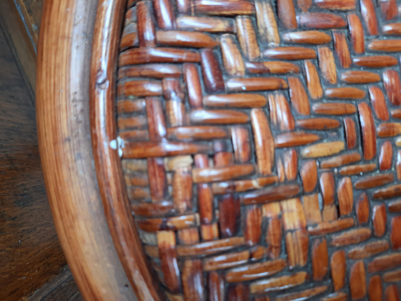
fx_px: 290
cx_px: 200
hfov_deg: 69.4
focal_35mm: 25
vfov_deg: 54.9
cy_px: 150
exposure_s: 1/50
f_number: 2
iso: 40
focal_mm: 4.6
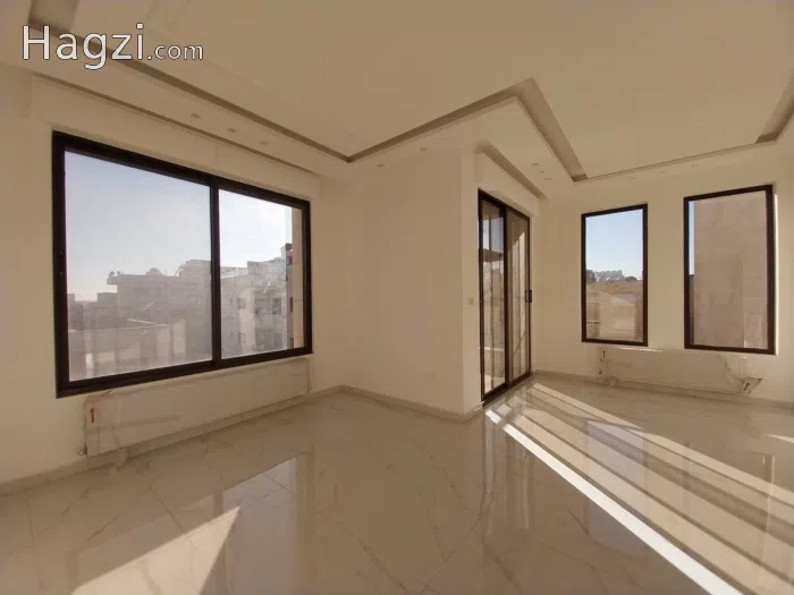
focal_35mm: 13
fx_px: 298
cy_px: 298
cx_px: 397
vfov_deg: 89.9
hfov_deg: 106.2
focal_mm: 1.3
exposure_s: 1/720
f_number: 2.2
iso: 64
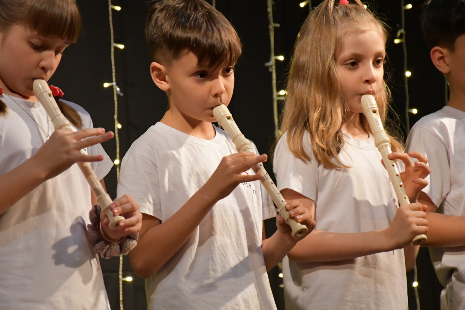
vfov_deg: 6.8
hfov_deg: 10.2
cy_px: 144
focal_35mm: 202
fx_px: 2609
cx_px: 199
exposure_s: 1/125
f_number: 5.6
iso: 5600
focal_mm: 116
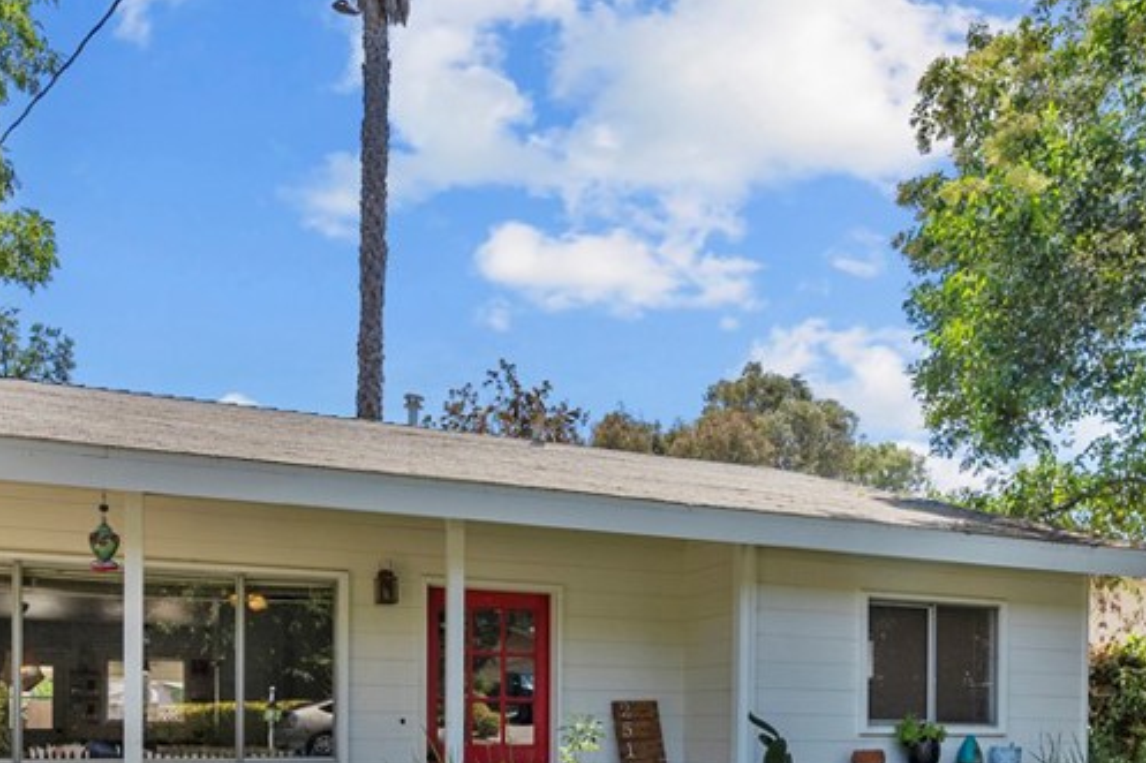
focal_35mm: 33
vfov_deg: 36.3
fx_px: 1050
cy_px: 746
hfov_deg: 57.2
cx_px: 606
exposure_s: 1/400
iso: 640
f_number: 8
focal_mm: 16
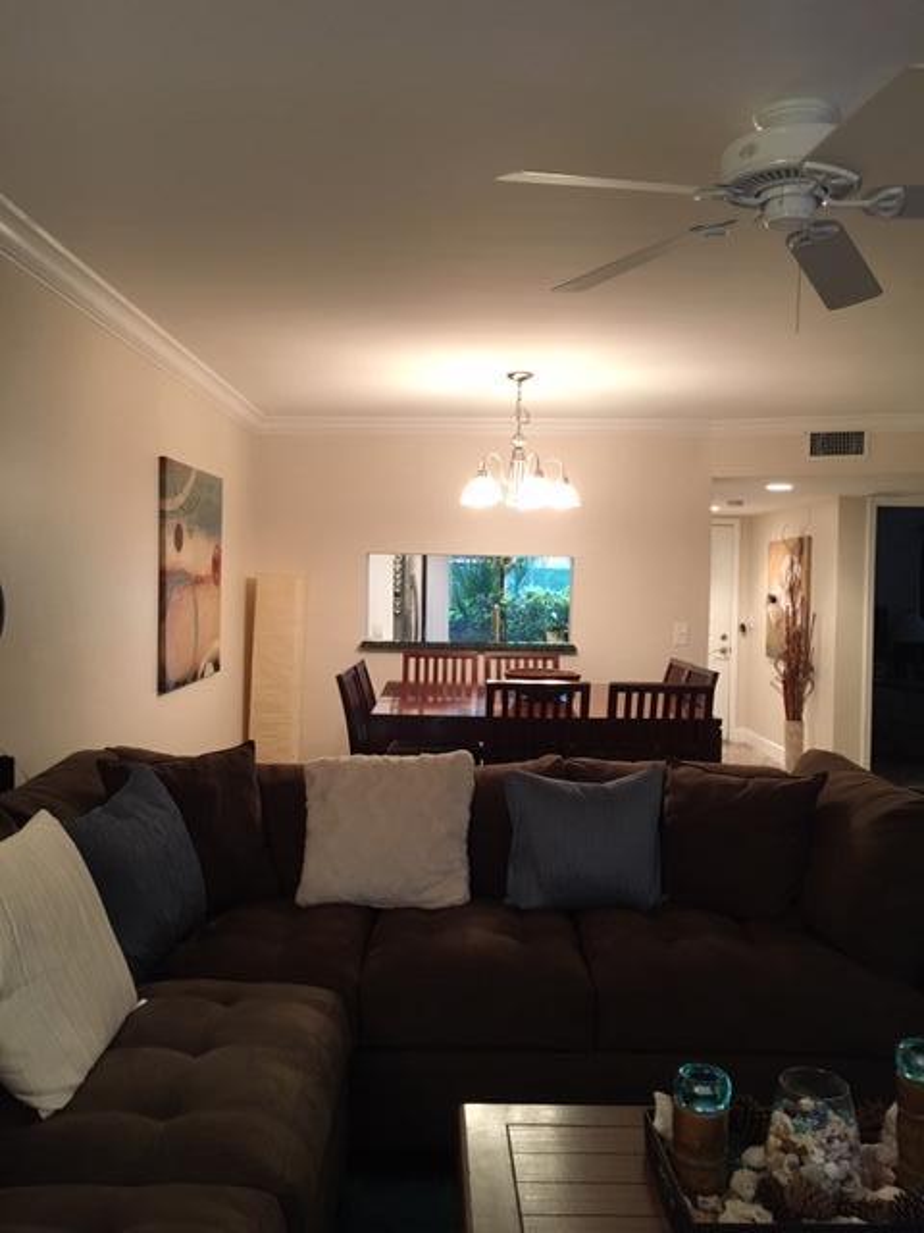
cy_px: 616
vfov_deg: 61.7
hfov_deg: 48.2
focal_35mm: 29
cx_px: 462
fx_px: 1032
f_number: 2.2
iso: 200
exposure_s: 1/24
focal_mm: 4.15
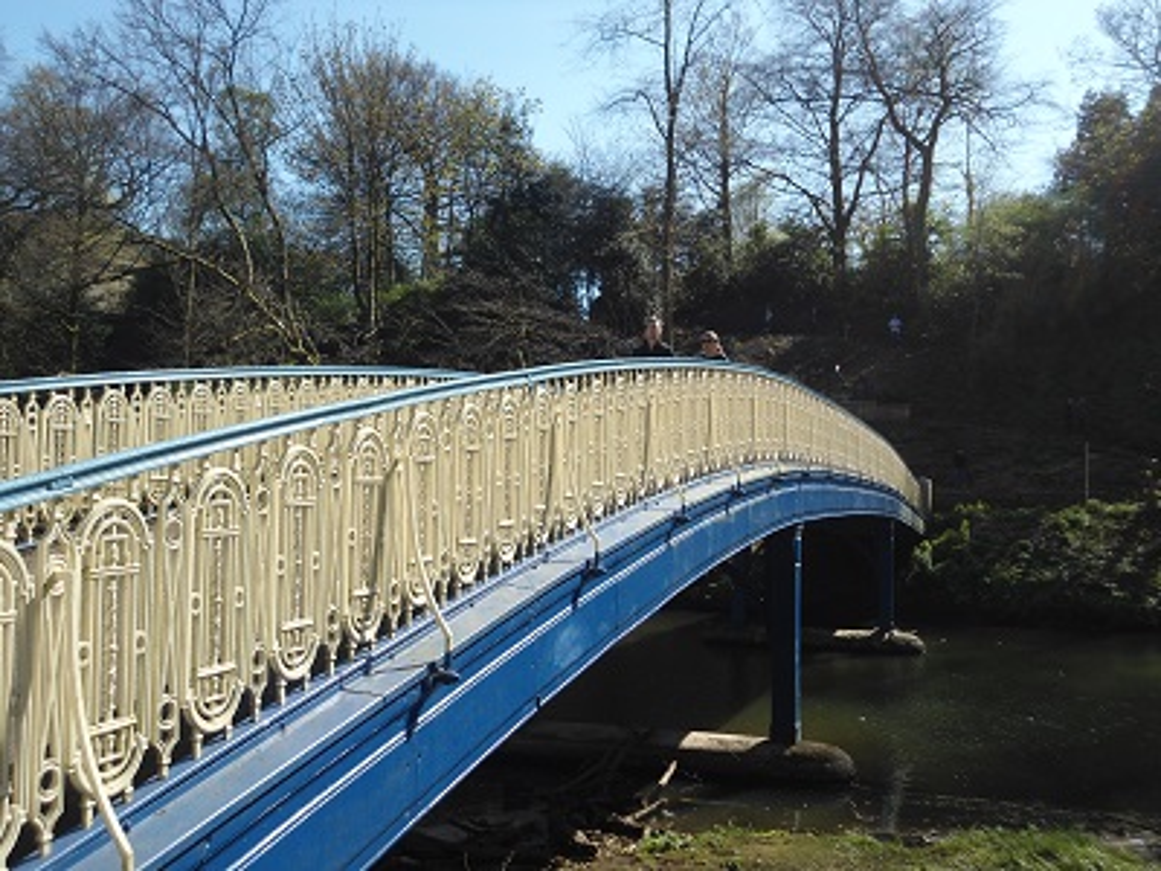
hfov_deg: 50.1
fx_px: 1241
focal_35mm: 37
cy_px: 436
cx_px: 580
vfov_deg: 38.7
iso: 80
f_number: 3.2
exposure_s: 1/640
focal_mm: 6.7
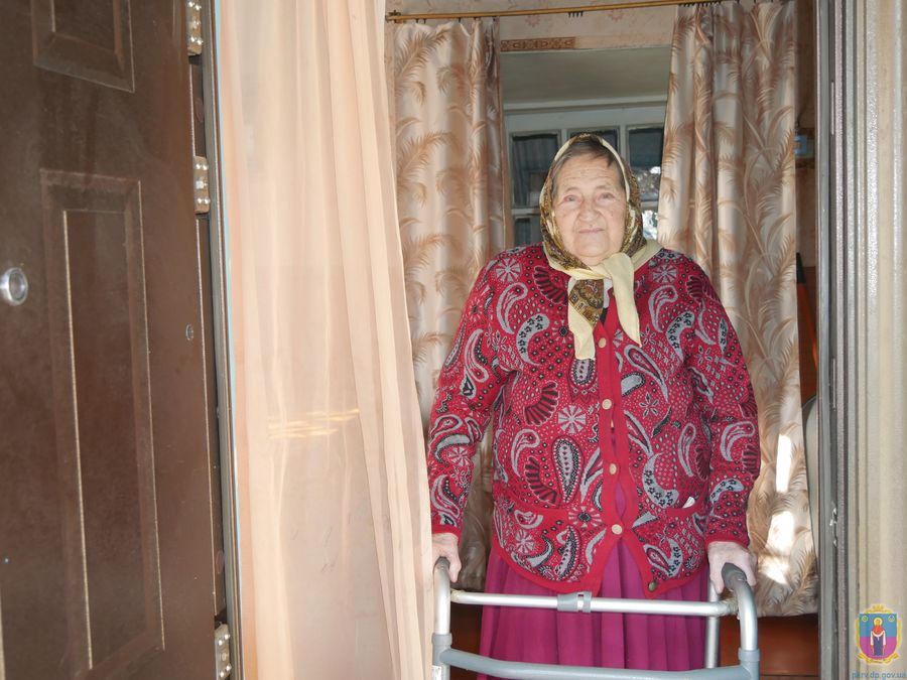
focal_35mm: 42
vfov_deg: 34.3
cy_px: 340
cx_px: 454
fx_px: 1100
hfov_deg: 44.8
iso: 640
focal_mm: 21
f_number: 4
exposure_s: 1/125
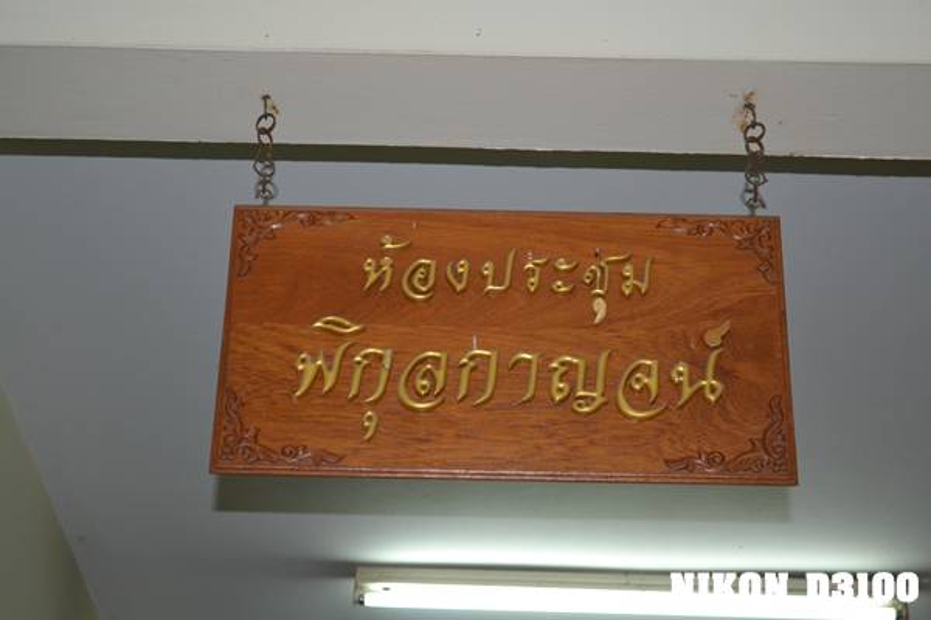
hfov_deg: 28.1
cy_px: 310
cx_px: 466
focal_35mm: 72
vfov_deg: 18.9
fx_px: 1862
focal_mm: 48
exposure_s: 1/60
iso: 720
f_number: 5.6
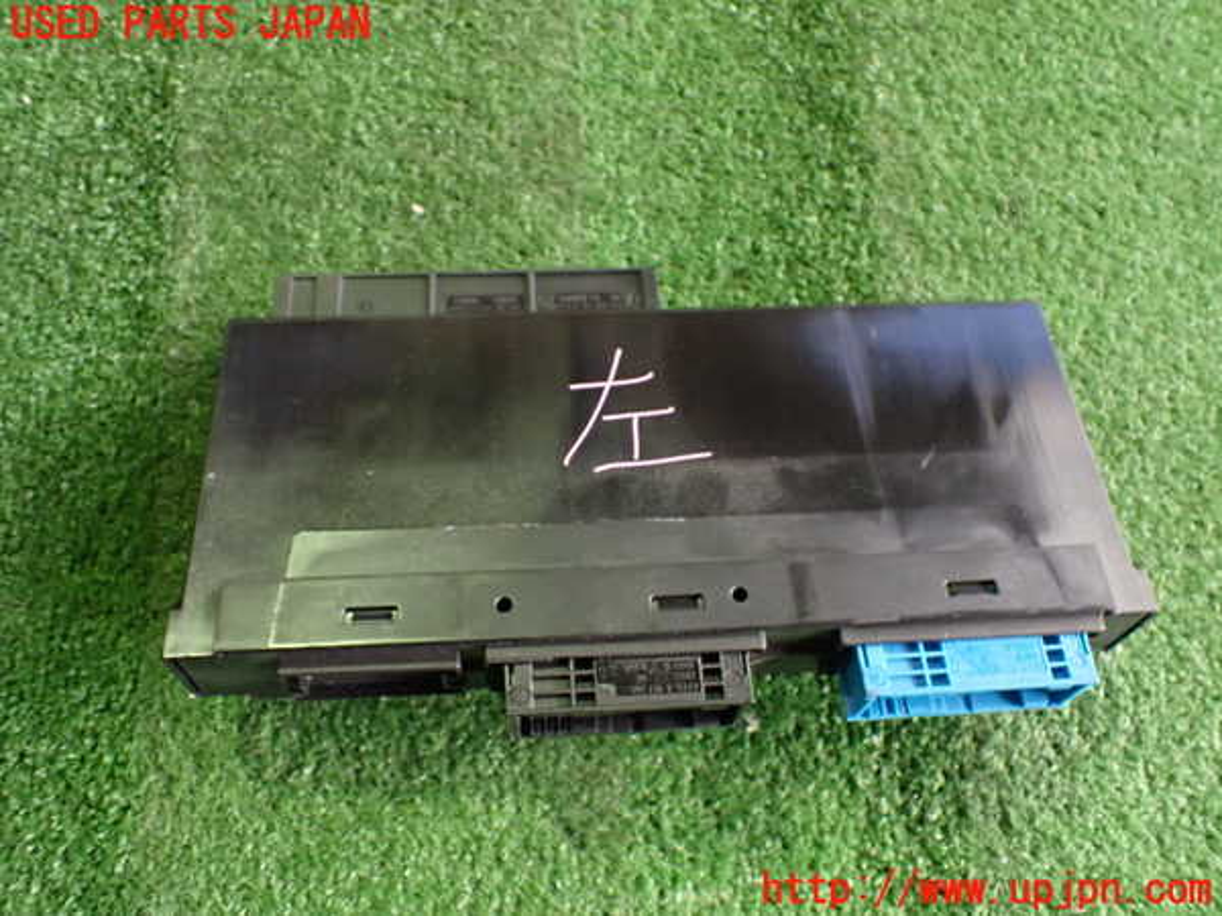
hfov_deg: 60.0
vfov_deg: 46.8
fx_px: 1059
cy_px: 458
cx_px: 611
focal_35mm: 30
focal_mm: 5.4
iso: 800
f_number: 2.3
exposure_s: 1/80
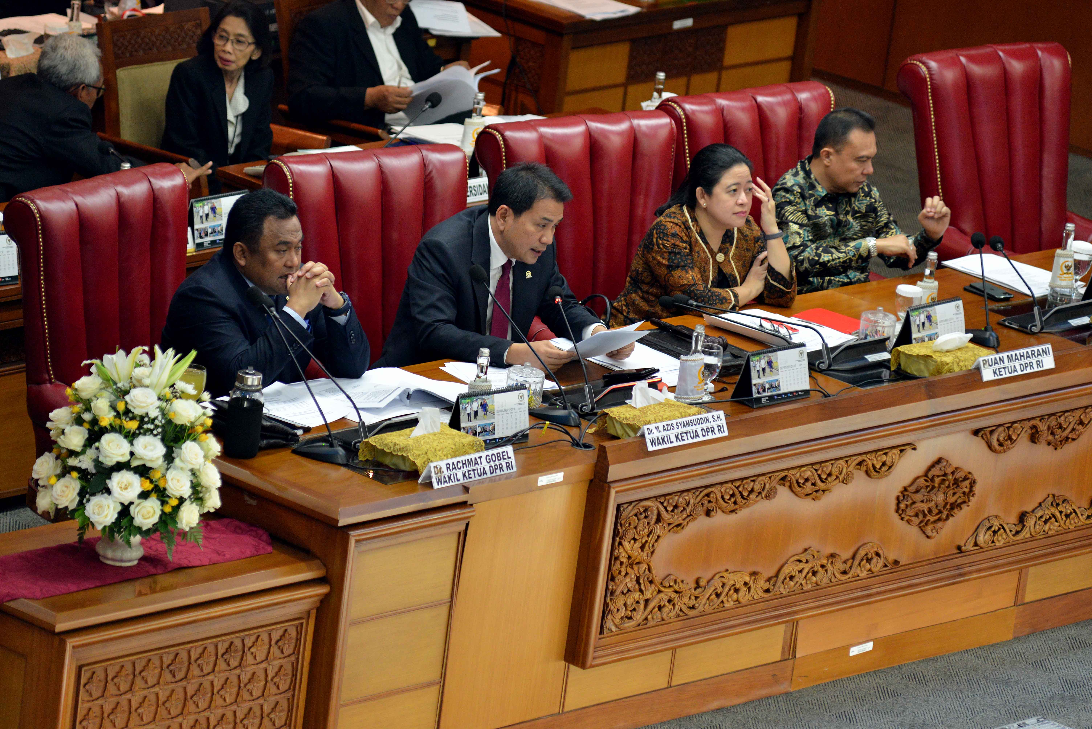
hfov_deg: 10.3
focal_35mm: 200
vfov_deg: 6.9
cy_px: 364
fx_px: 6069
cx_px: 546
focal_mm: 200
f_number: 3.5
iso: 2500
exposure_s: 1/125
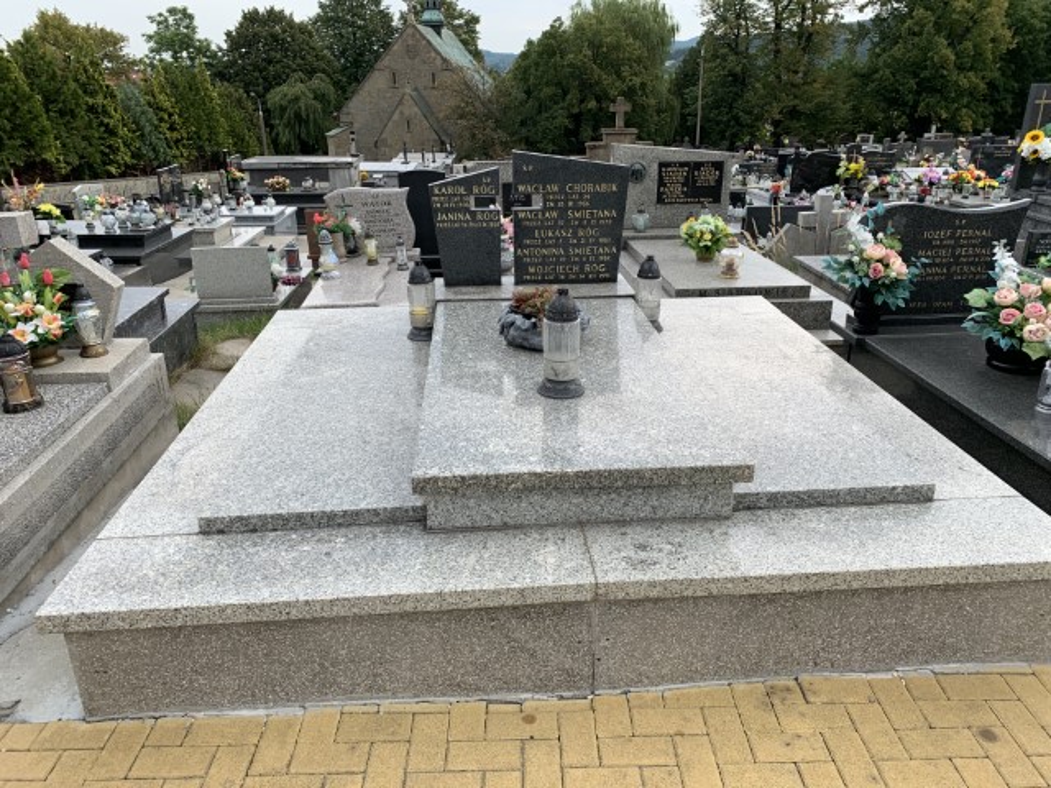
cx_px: 526
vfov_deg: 53.1
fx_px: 789
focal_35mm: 26
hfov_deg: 67.3
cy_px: 394
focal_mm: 4.25
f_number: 1.8
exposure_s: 1/796
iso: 25
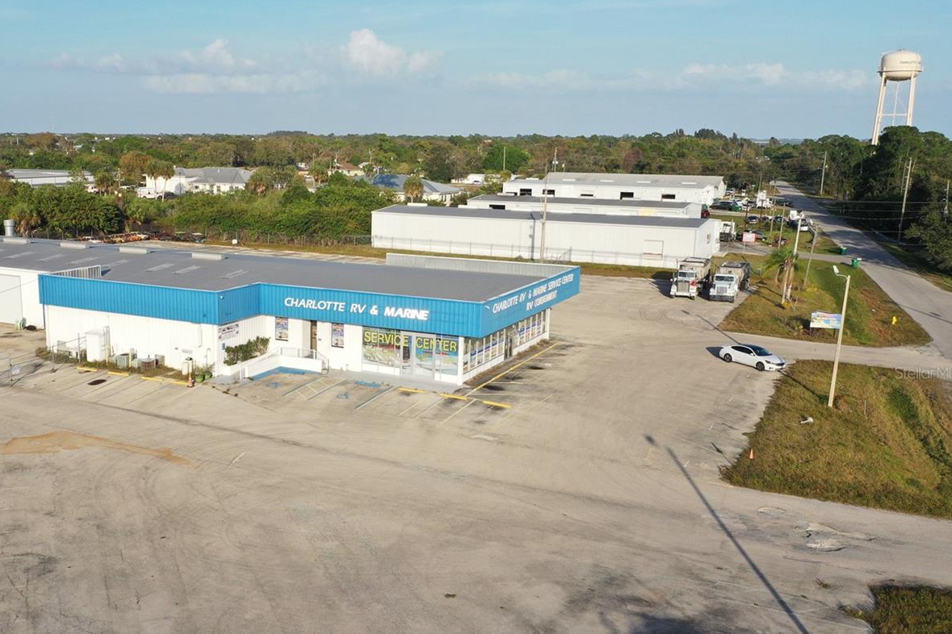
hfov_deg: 49.8
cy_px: 373
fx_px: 1005
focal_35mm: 38
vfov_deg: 35.0
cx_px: 321
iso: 100
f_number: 5
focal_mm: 10.26
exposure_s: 1/320
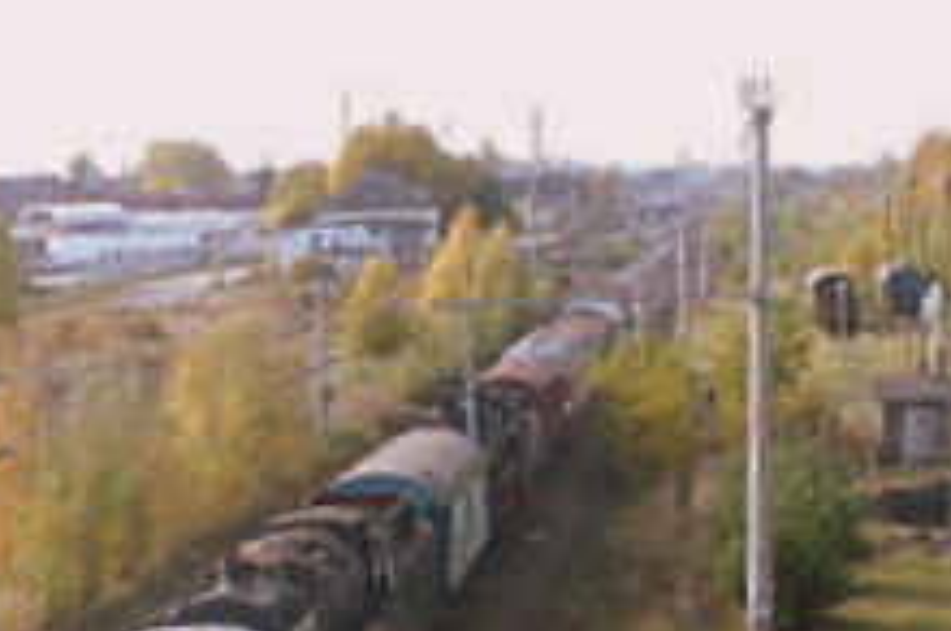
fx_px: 2717
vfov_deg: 13.0
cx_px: 363
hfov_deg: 19.8
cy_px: 679
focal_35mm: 103
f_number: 4
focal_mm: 6.2
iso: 100
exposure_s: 1/215
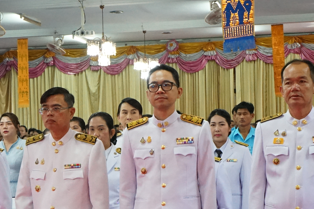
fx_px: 810
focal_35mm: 93
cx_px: 92
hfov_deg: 21.8
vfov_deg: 14.5
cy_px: 205
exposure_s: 1/60
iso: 8000
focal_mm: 43
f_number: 10
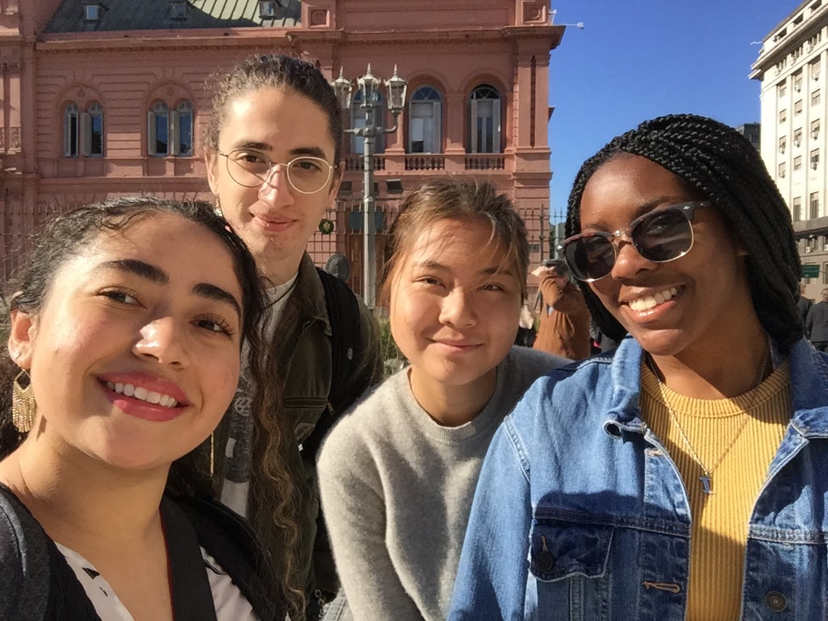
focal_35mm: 31
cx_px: 414
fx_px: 742
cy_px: 310
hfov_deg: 58.4
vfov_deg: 45.4
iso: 32
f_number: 2.2
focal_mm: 2.65
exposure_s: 1/1328
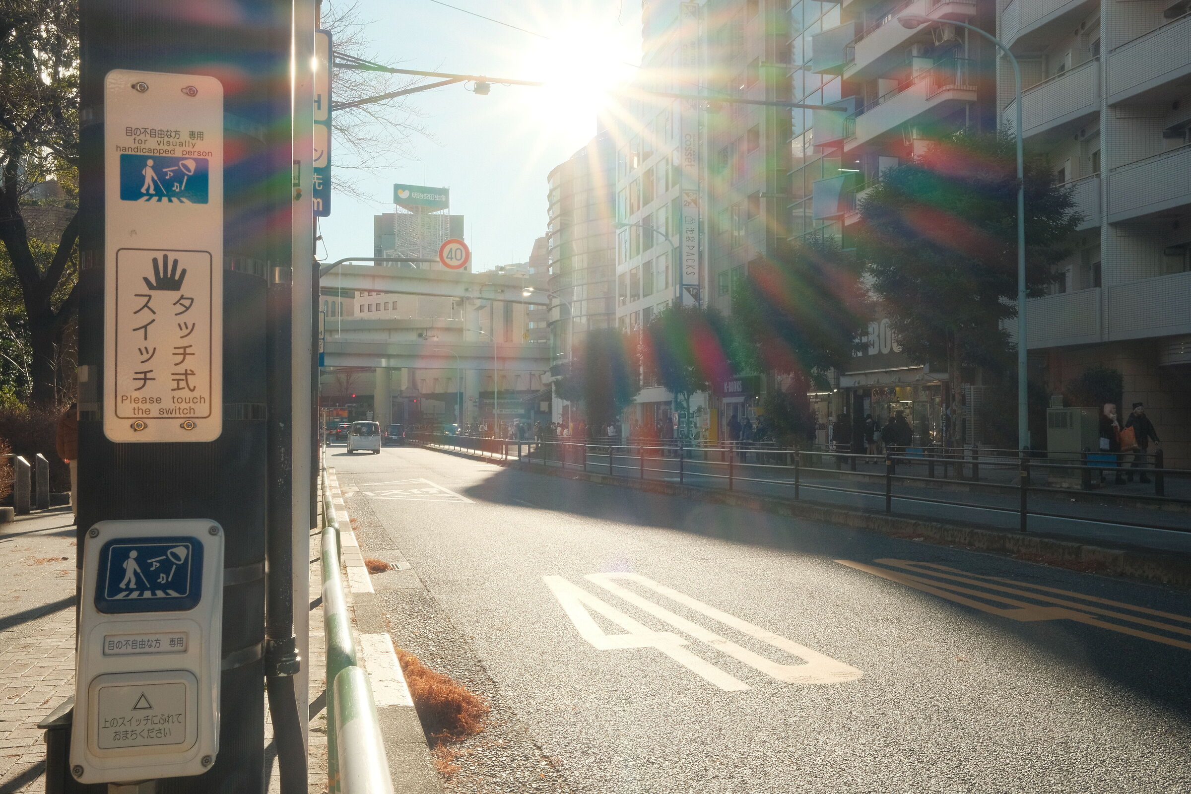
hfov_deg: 54.4
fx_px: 1158
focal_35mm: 35
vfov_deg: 37.9
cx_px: 596
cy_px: 397
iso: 640
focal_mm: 23
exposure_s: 1/160
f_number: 14
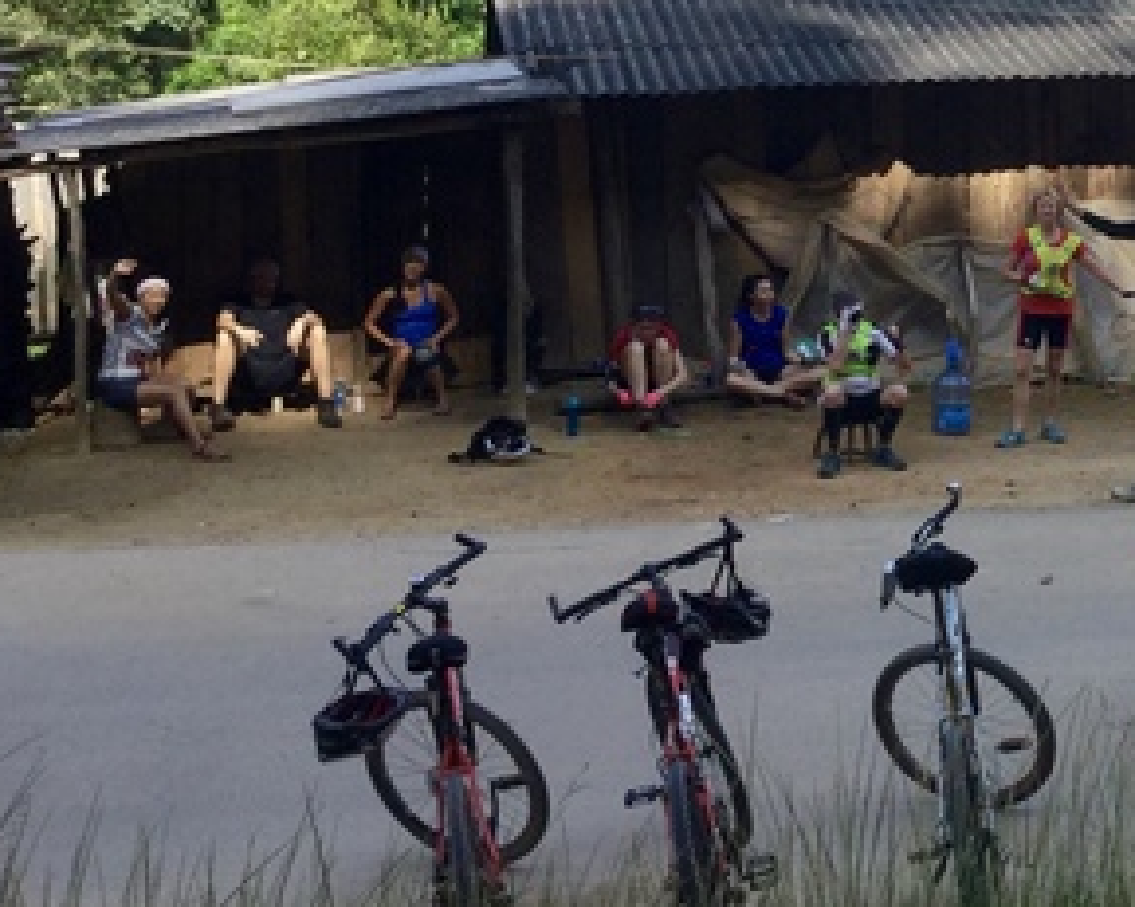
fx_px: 2250
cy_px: 181
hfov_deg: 26.6
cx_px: 1174
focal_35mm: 67
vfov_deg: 22.5
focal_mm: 3.3
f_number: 2.4
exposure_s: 1/604
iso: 25
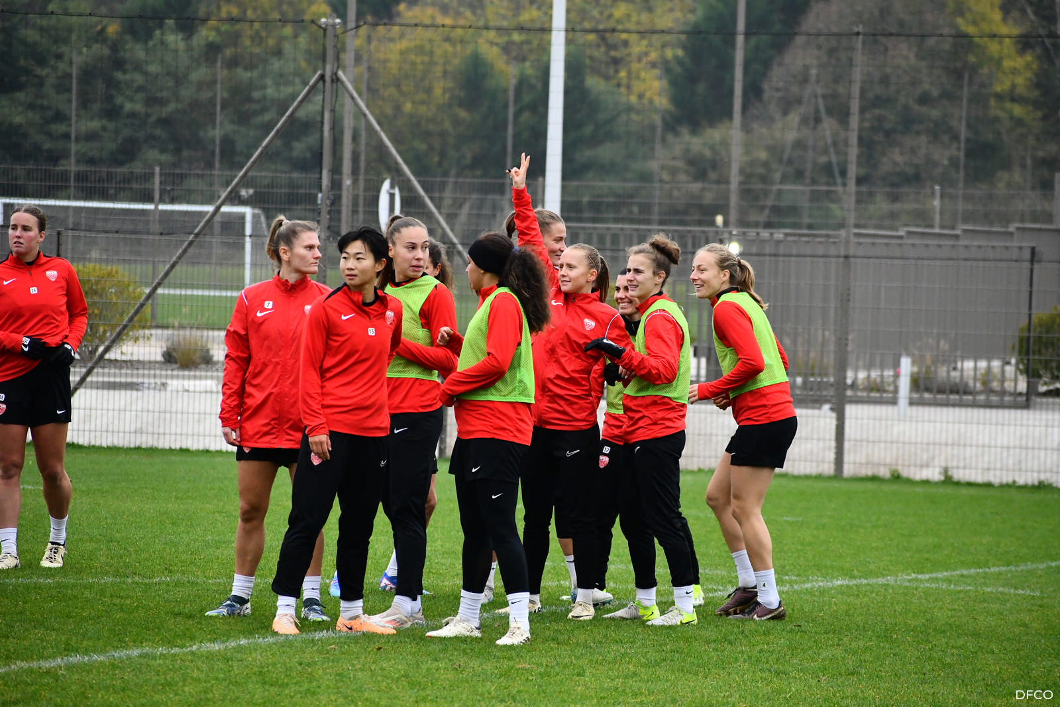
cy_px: 354
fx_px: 7067
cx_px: 530
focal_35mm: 240
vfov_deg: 5.7
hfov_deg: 8.6
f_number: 5
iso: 1800
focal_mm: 160
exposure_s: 1/1600
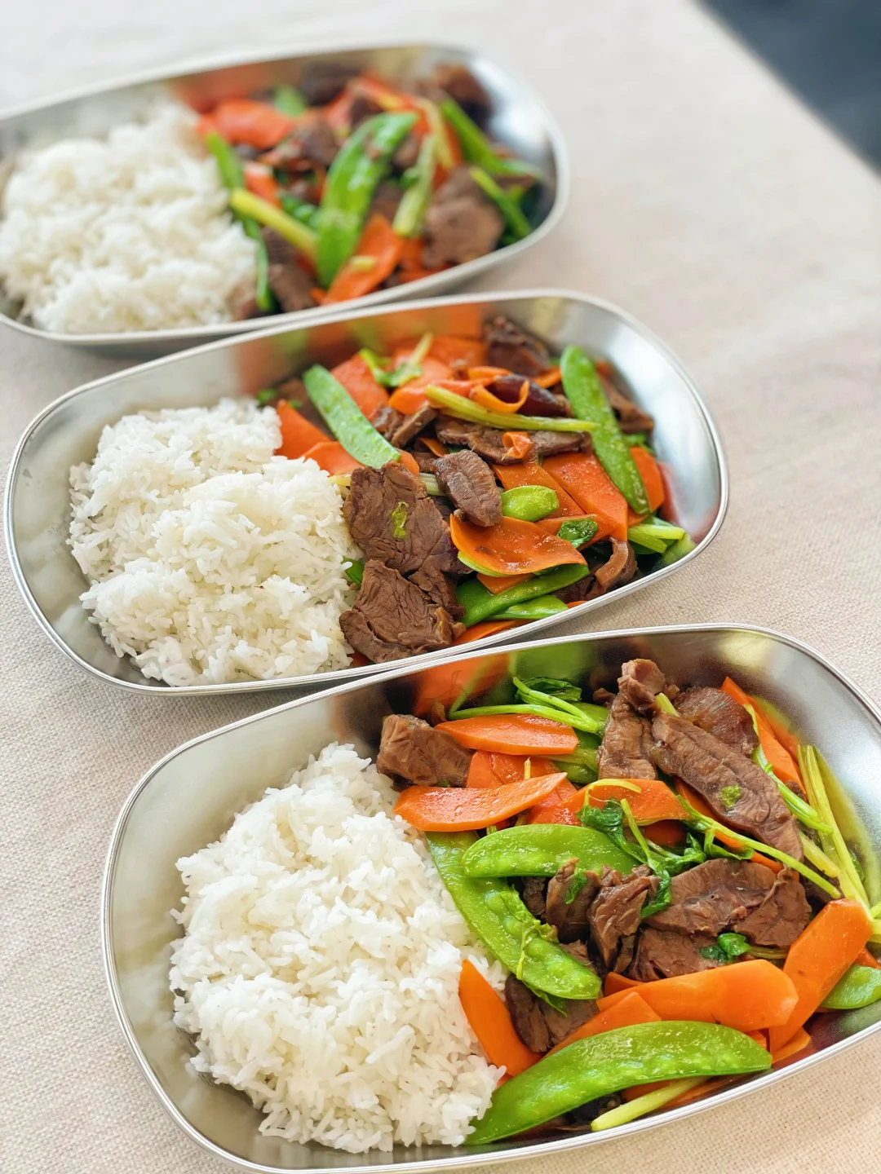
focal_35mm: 52
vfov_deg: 36.8
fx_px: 1765
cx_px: 440
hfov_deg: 28.0
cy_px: 587
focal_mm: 6
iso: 40
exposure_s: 1/100
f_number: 2
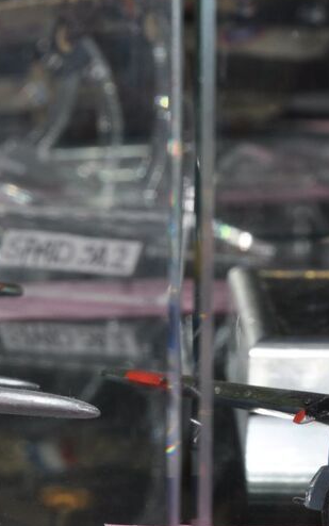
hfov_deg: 7.1
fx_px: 2609
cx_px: -195
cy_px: 369
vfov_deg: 11.5
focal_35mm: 182
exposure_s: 1/200
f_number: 11
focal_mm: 46
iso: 200
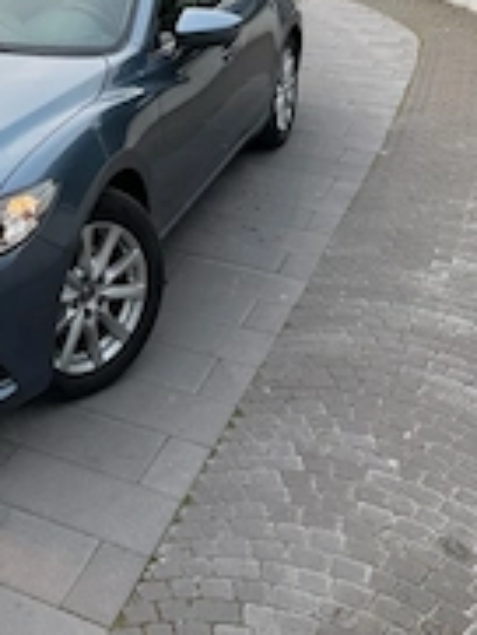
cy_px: -25
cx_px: 11
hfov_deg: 26.2
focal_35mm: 53
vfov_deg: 32.7
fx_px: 973
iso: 100
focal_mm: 6.76
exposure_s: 1/224
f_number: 1.78
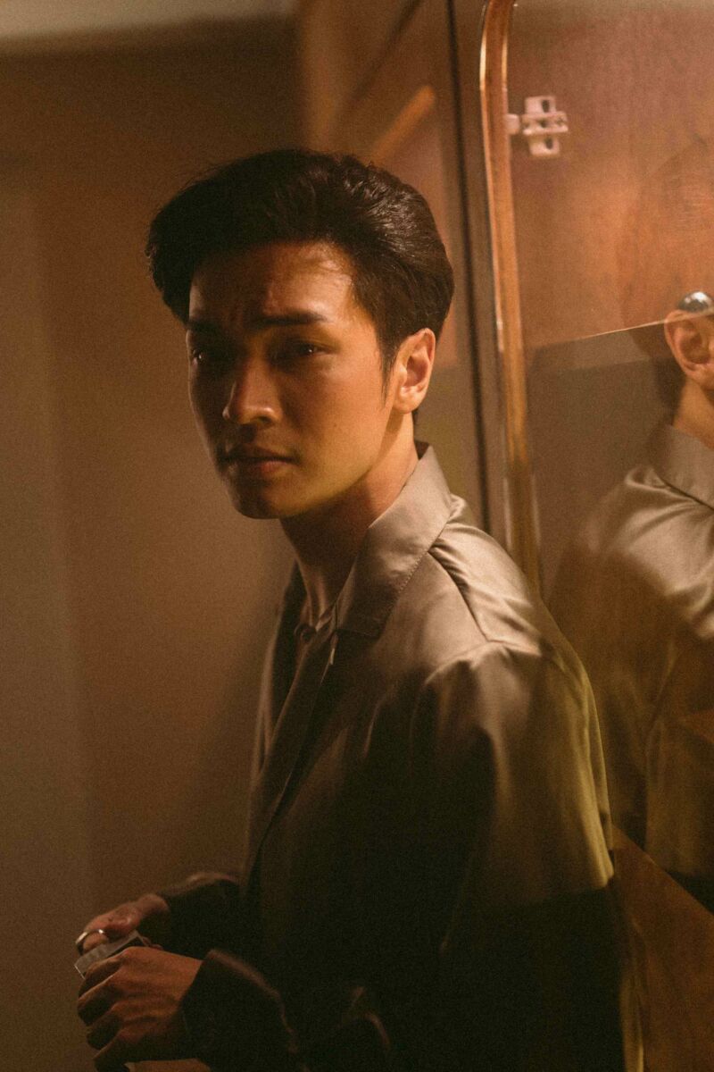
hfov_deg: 24.6
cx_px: 357
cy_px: 536
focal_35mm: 55
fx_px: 1636
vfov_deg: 36.2
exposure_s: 1/100
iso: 800
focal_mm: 55
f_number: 1.8
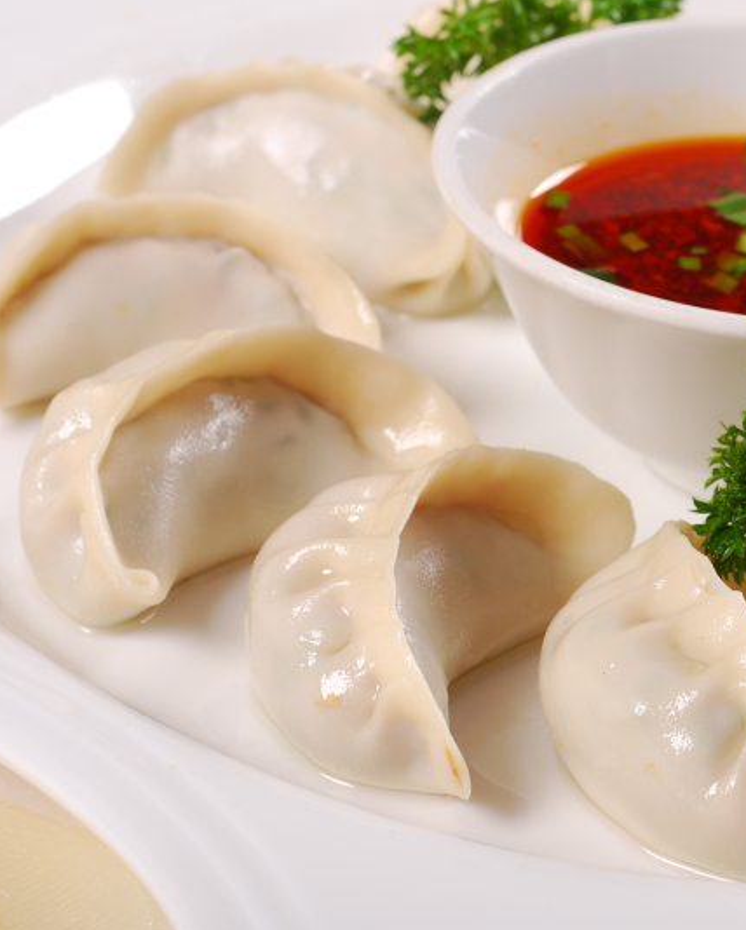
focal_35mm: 135
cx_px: 709
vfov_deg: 14.3
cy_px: 421
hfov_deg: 11.4
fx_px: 3722
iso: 100
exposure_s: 1/160
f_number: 9
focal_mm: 50
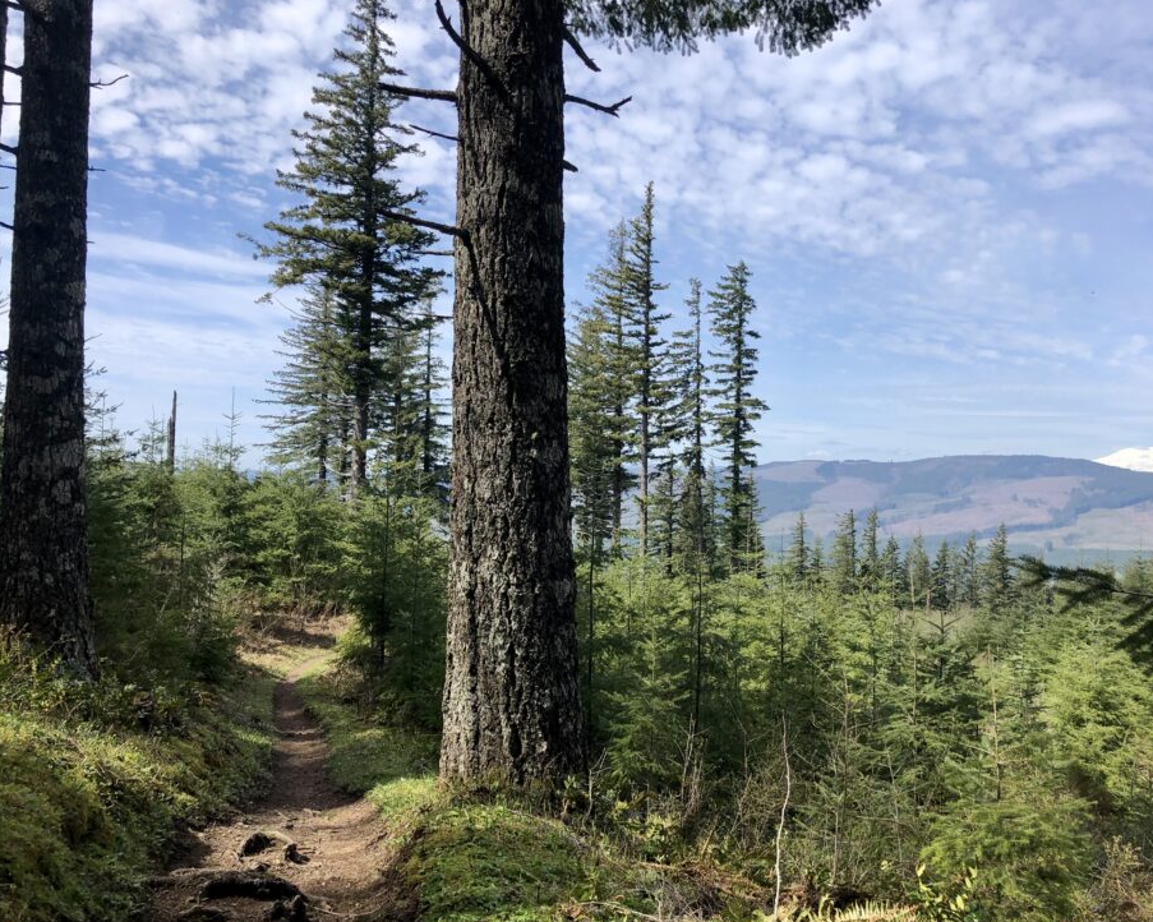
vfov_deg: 47.1
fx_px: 1058
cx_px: 650
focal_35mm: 31
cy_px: 466
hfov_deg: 57.0
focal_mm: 3.99
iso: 20
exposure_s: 1/1779
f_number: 1.8
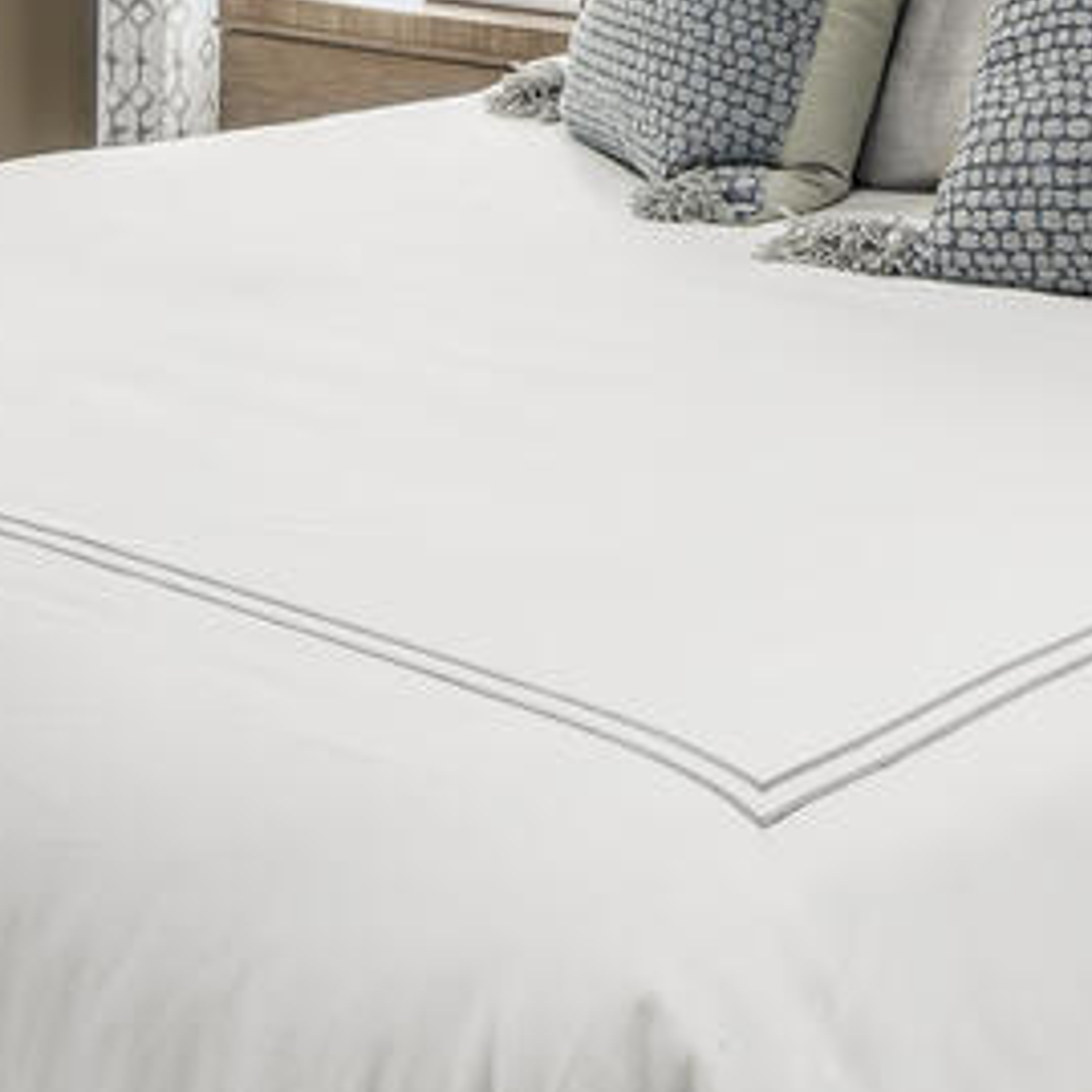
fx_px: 3426
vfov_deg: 17.6
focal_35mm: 96
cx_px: 783
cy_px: -59
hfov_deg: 18.0
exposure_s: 1/200
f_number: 9
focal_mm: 19
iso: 200
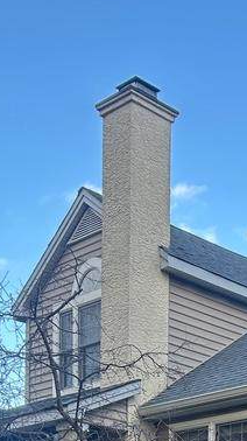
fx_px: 945
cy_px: 611
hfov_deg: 14.3
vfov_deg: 22.7
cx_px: 312
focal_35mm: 81
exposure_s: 1/347
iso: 50
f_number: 1.5
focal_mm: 5.7
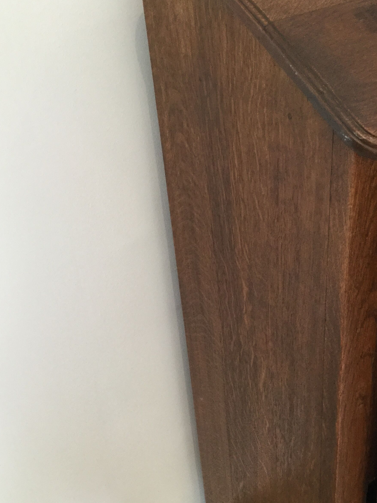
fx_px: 624
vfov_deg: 43.6
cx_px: 177
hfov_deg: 33.6
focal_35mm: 43
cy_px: 310
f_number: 2.4
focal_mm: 3.3
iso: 125
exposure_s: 1/33
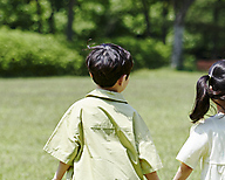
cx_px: 115
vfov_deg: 5.1
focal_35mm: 302
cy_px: 119
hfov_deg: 6.4
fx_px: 2013
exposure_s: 1/2000
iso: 200
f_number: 2.8
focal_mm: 86
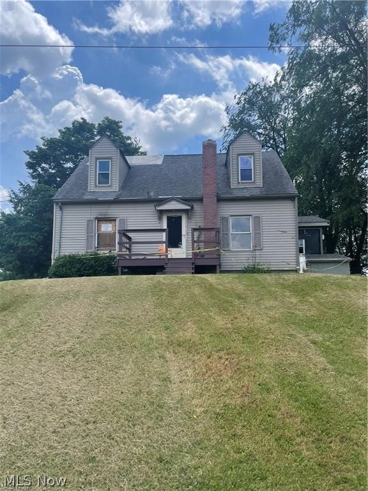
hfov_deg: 53.1
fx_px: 369
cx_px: 184
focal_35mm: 26
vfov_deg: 67.3
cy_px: 246
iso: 32
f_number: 1.6
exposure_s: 1/3861
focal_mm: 4.2
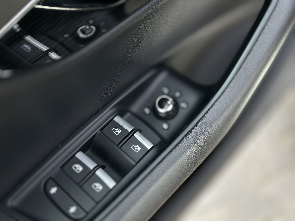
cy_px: 110
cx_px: 148
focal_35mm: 48
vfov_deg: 30.3
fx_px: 409
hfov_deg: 39.7
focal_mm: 6.86
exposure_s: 1/471
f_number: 1.78
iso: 80
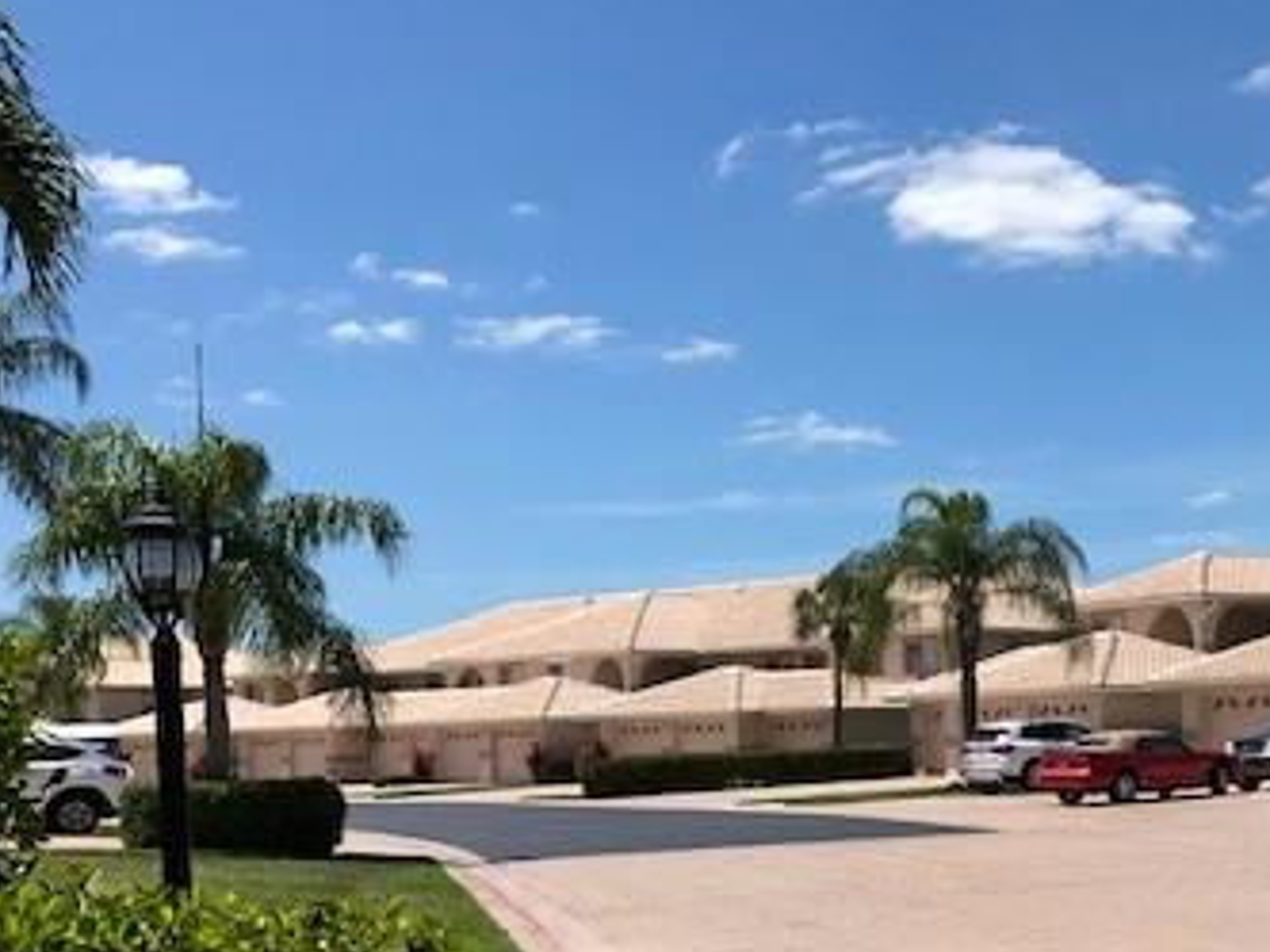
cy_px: 772
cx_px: 1121
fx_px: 1981
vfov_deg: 26.5
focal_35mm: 54
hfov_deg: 33.8
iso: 20
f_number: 1.8
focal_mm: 4
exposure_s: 1/3205
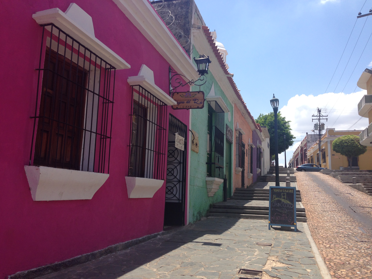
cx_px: 186
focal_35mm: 33
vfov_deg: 42.9
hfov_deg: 55.4
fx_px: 355
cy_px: 140
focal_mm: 4.12
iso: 50
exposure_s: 1/1205
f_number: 2.4
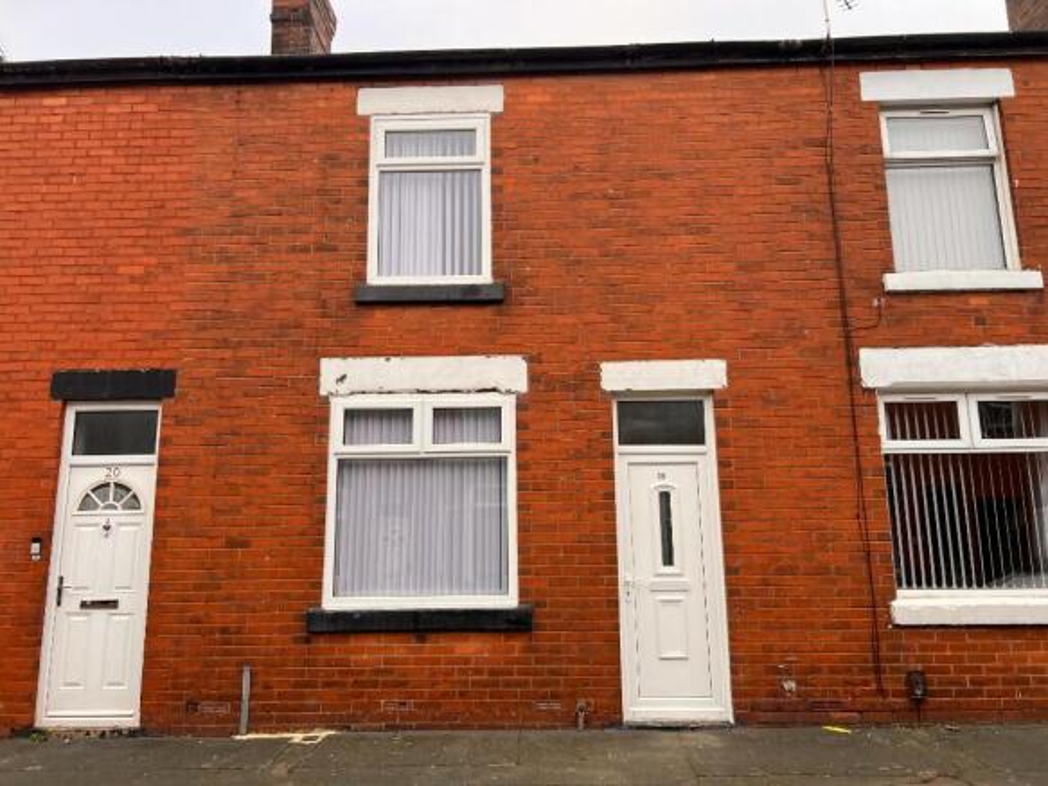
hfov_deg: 67.3
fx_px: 787
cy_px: 393
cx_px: 524
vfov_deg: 53.0
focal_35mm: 26
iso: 50
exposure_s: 1/302
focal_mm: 5.7
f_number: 1.5
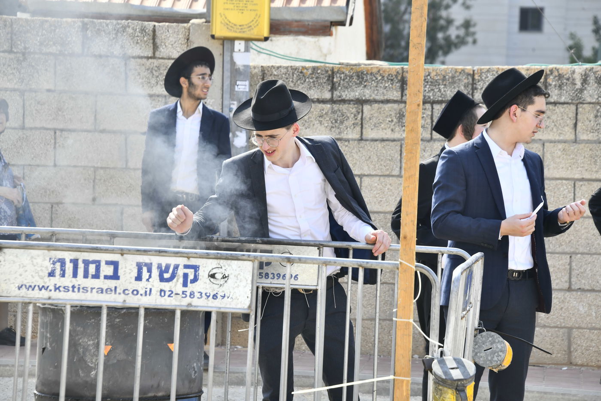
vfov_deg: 7.6
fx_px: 3004
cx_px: 300
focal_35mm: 180
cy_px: 200
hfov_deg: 11.4
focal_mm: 180
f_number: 10
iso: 250
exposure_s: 1/250
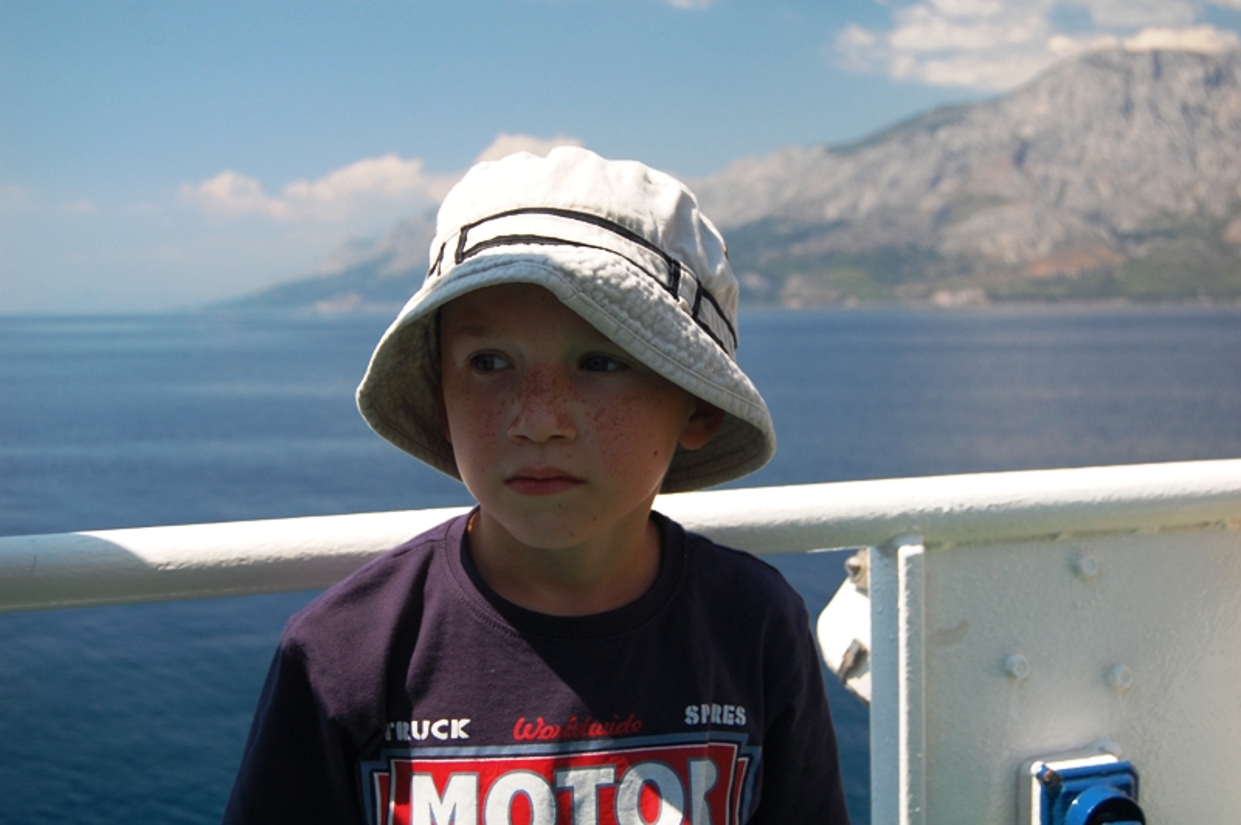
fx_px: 1550
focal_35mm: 45
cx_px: 620
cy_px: 412
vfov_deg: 29.8
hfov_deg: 43.6
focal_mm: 30
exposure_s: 1/500
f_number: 4.2
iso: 360
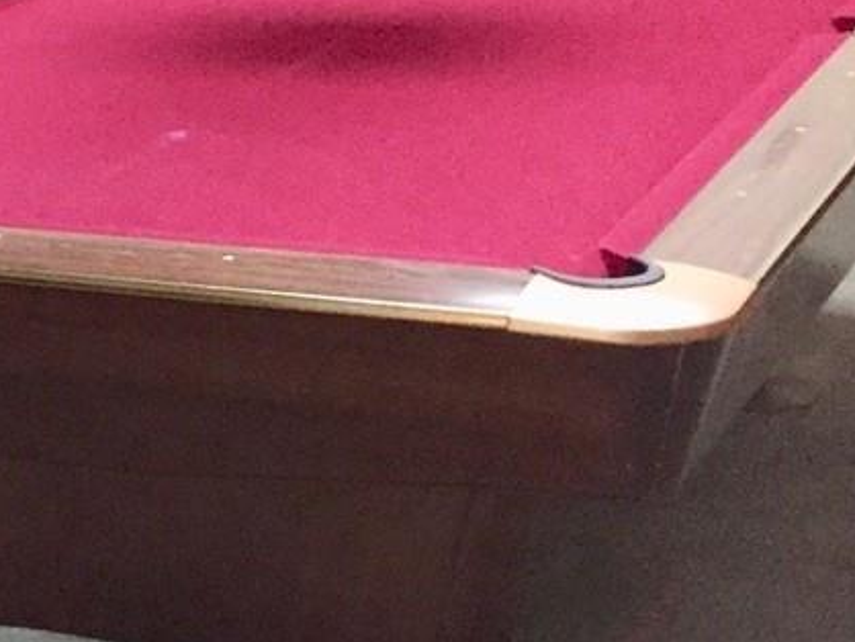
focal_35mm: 111
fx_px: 2743
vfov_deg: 13.3
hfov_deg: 15.9
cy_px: 431
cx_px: -513
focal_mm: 4.15
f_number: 2.2
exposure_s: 1/30
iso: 200
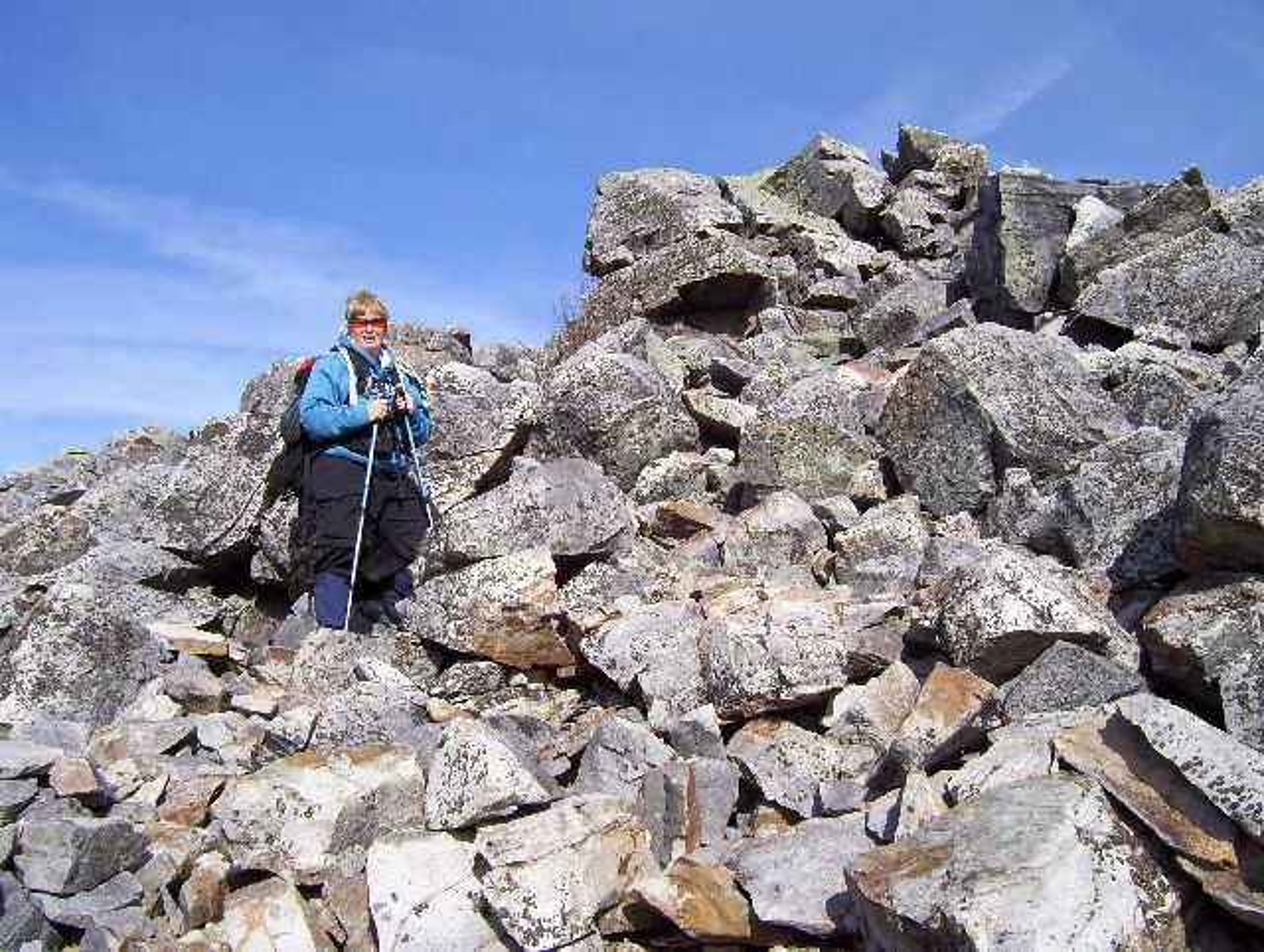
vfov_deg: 39.8
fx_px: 1317
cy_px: 476
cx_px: 632
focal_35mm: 36
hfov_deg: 51.3
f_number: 4.8
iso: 80
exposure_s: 1/640
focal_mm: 6
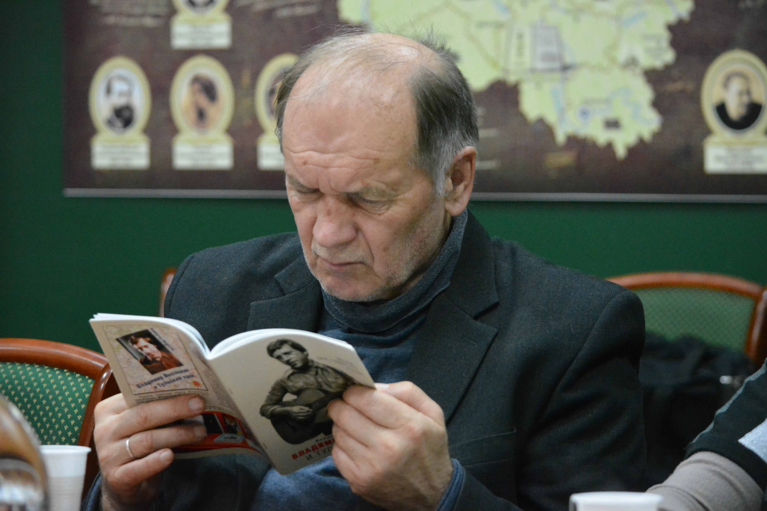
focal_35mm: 138
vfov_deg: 9.9
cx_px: 384
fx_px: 2940
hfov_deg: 14.9
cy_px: 256
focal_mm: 92
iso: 6400
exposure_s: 1/400
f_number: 5
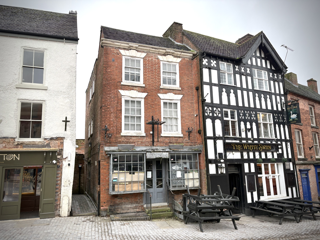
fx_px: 240
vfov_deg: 53.1
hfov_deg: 67.3
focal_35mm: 26
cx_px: 160
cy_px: 120
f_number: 1.6
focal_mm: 5.96
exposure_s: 1/153
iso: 64
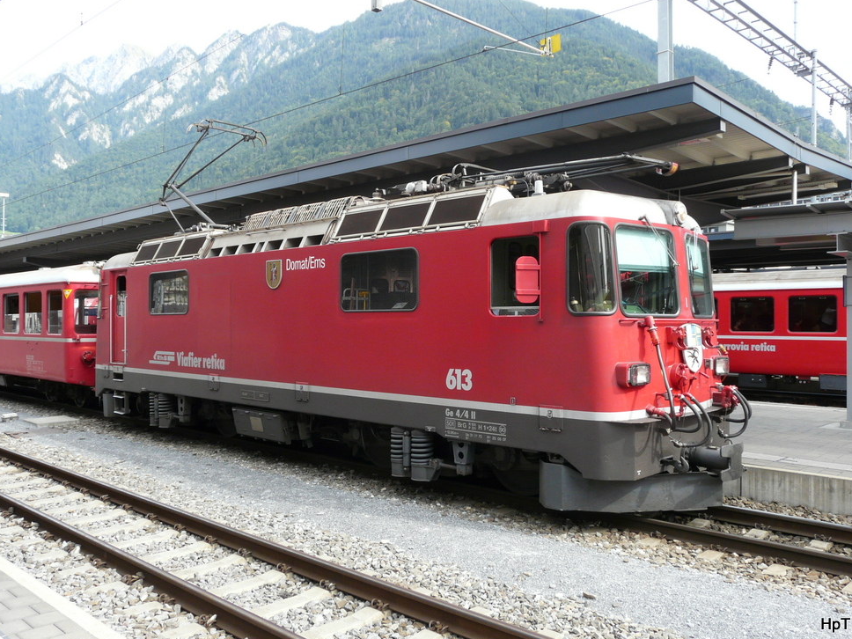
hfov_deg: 58.3
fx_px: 763
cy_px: 320
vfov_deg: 45.4
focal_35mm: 31
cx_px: 431
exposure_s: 1/125
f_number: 4
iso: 125
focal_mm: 4.9
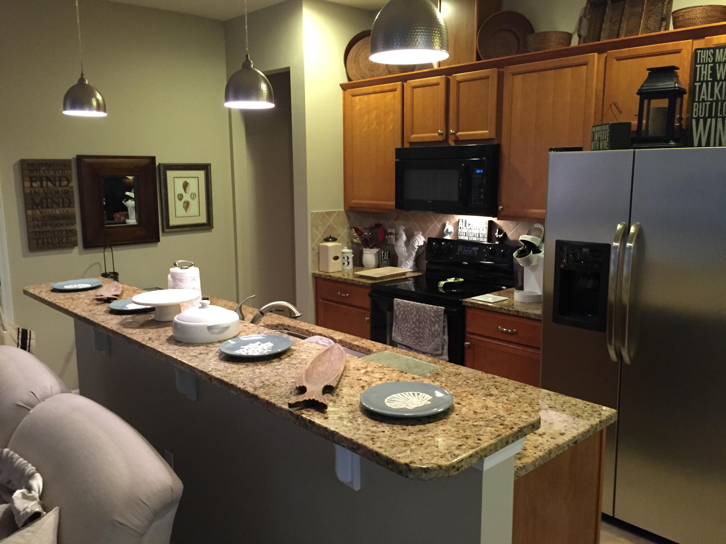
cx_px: 363
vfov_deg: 48.2
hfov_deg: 61.7
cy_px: 272
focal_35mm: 29
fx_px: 608
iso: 250
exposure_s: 1/15
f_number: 2.2
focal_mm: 4.15
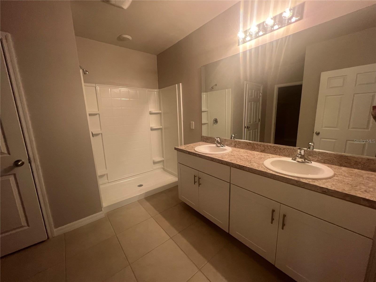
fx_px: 141
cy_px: 141
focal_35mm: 13
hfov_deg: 106.2
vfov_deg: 89.9
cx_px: 188
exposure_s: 1/60
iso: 320
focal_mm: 1.57
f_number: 1.8
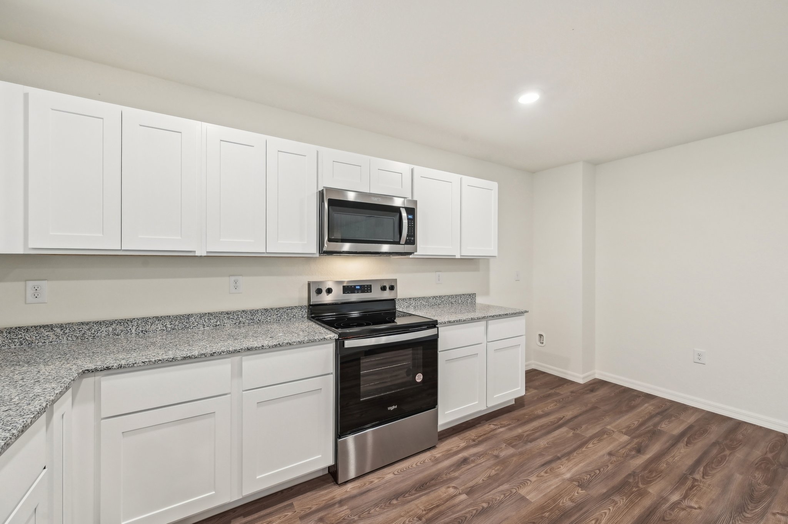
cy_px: 262
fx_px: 306
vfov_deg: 81.1
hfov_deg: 104.3
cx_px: 394
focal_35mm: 14
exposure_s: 1/13
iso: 400
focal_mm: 14
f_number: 8
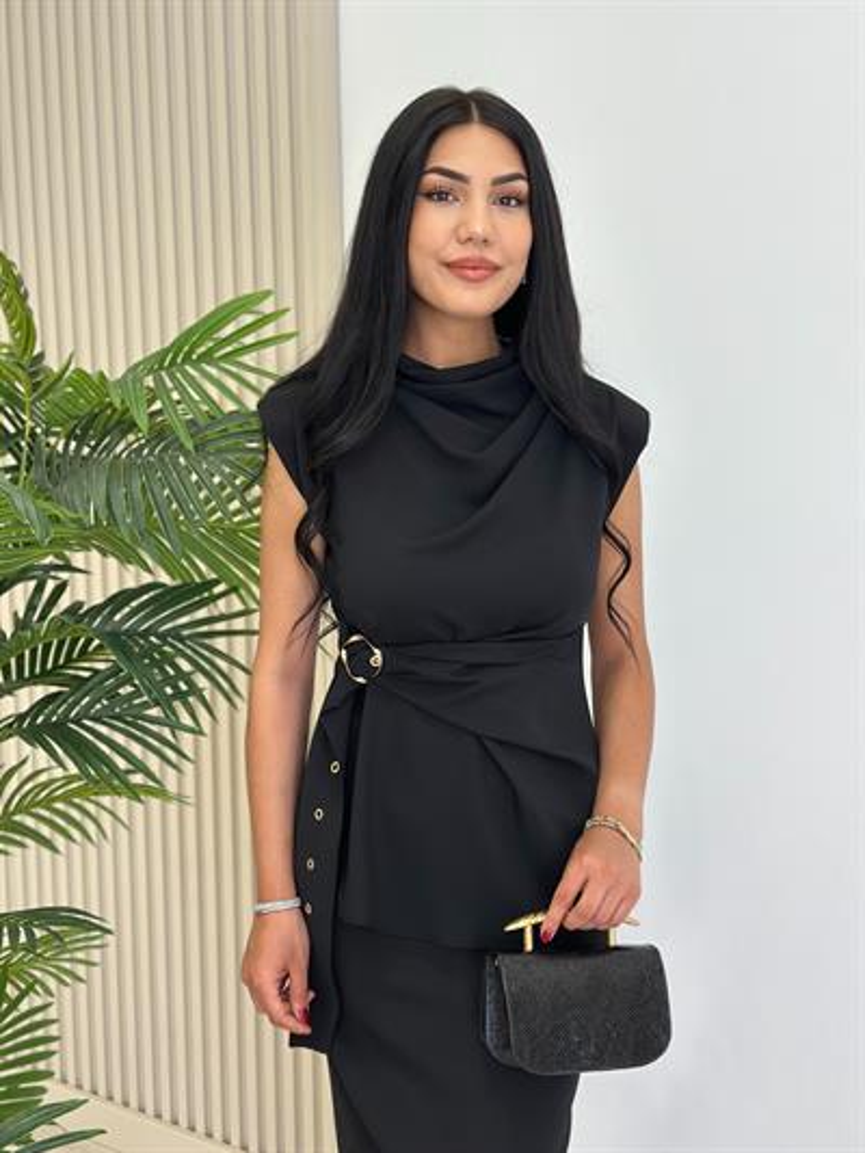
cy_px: 576
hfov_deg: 30.3
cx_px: 432
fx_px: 1599
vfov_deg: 39.6
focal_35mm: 48
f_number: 1.78
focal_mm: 6.86
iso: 80
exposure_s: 1/219
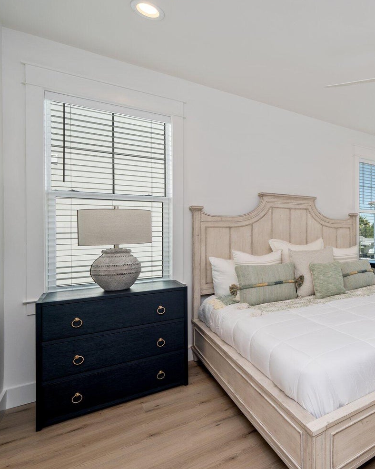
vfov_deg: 75.0
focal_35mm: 22
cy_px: 230
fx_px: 305
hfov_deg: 52.5
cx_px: 360
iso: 160
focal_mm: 15
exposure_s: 1/30
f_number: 9
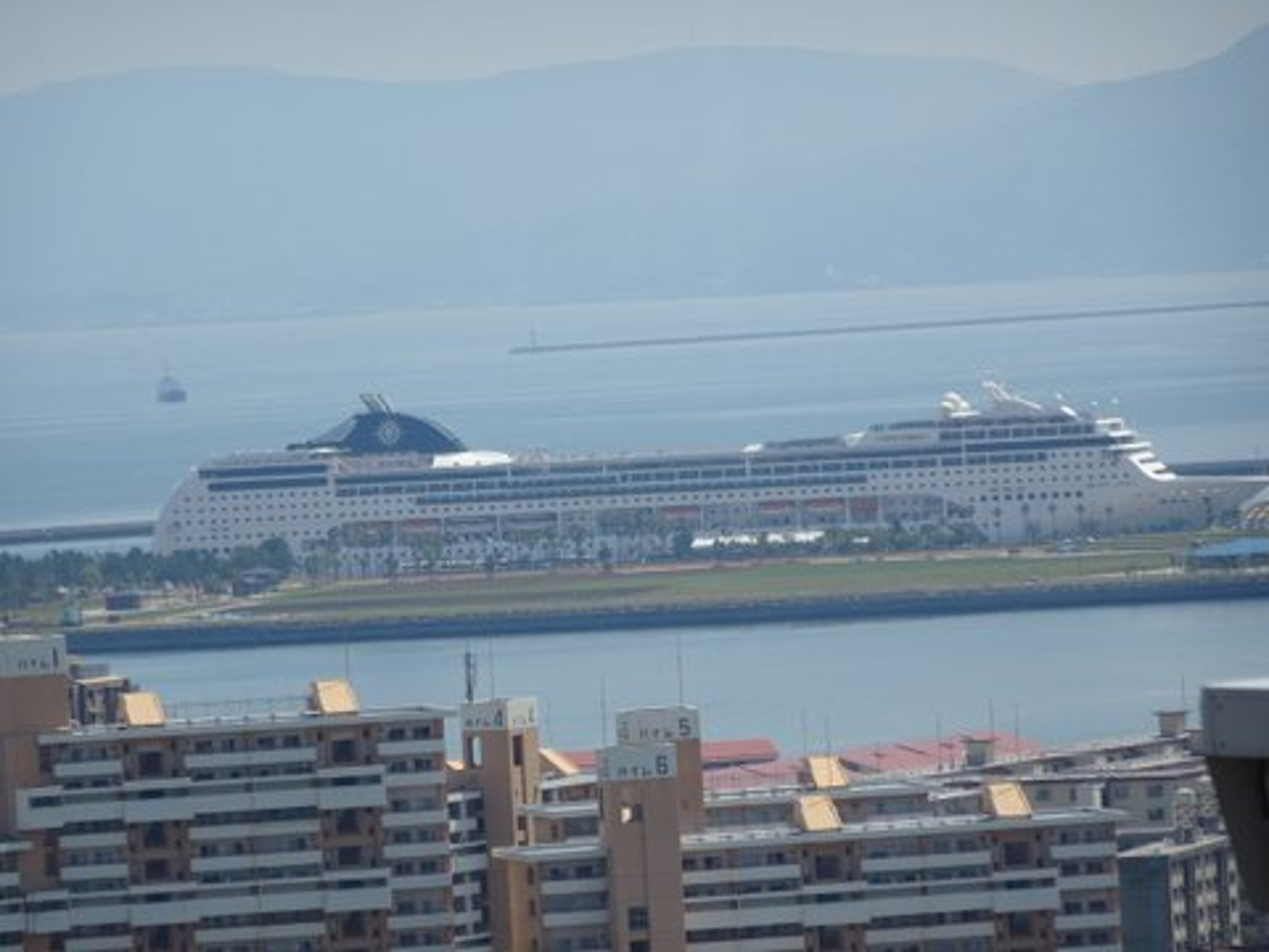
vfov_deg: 4.6
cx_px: 634
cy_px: 476
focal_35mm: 325
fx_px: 11914
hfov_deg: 6.1
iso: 80
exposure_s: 1/400
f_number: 6.3
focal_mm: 55.52
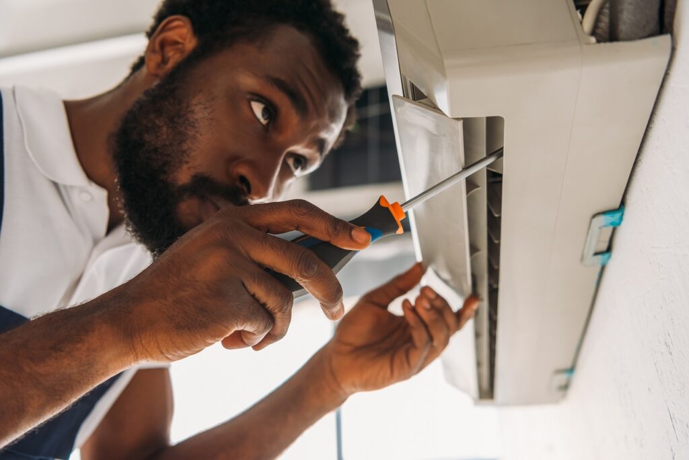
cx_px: 344
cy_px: 230
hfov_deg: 50.7
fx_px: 727
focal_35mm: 38
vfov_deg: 35.1
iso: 500
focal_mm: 38
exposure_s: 1/200
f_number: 3.5
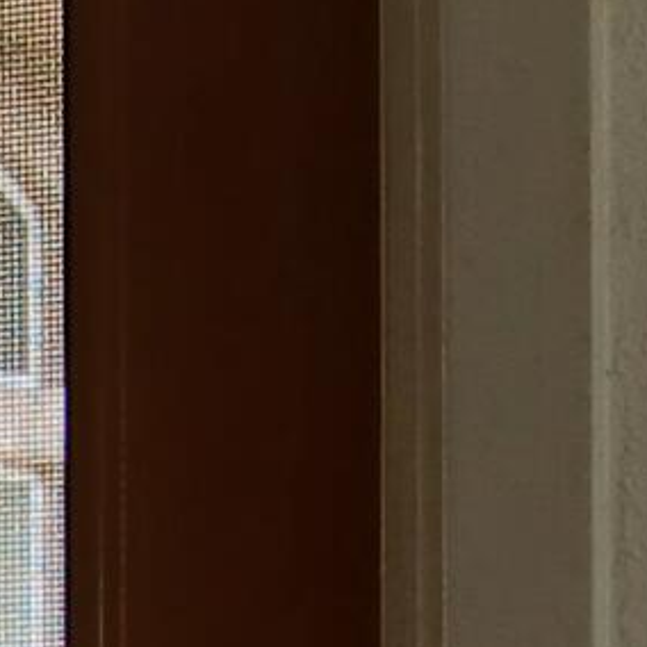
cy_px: 1456
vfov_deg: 6.9
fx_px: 5139
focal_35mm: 243
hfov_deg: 5.9
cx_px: -2064
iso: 25
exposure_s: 1/60
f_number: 1.8
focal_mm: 3.98
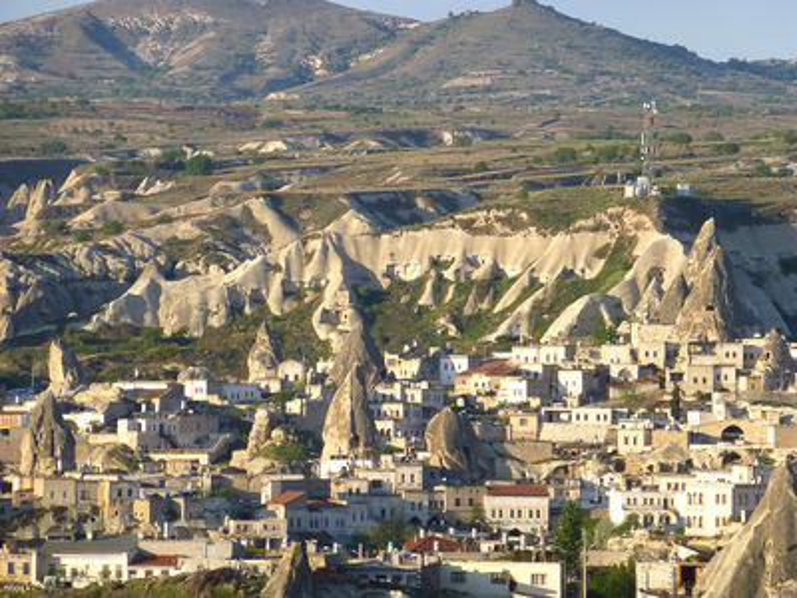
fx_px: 6101
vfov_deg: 5.6
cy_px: 299
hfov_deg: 7.5
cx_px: 398
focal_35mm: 265
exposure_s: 1/250
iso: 100
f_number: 5.8
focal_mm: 47.3
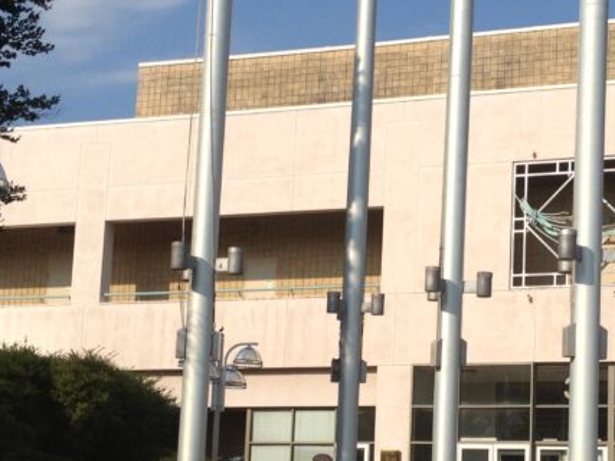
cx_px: 448
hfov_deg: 23.1
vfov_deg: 17.5
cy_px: 291
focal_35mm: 84
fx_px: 1492
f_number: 2.4
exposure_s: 1/2513
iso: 64
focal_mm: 4.28
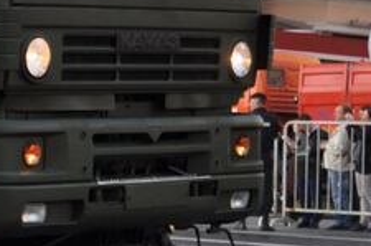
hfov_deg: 8.8
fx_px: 2283
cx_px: -340
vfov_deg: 6.1
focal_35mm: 222
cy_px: -36
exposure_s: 1/320
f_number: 2.8
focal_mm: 26
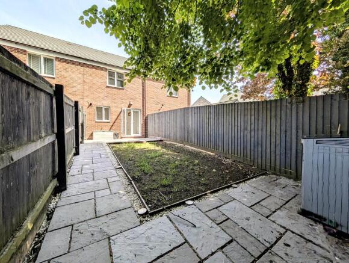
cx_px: 174
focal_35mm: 12
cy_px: 132
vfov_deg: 94.7
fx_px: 121
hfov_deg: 110.4
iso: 47
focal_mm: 2.02
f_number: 1.7
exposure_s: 1/1272
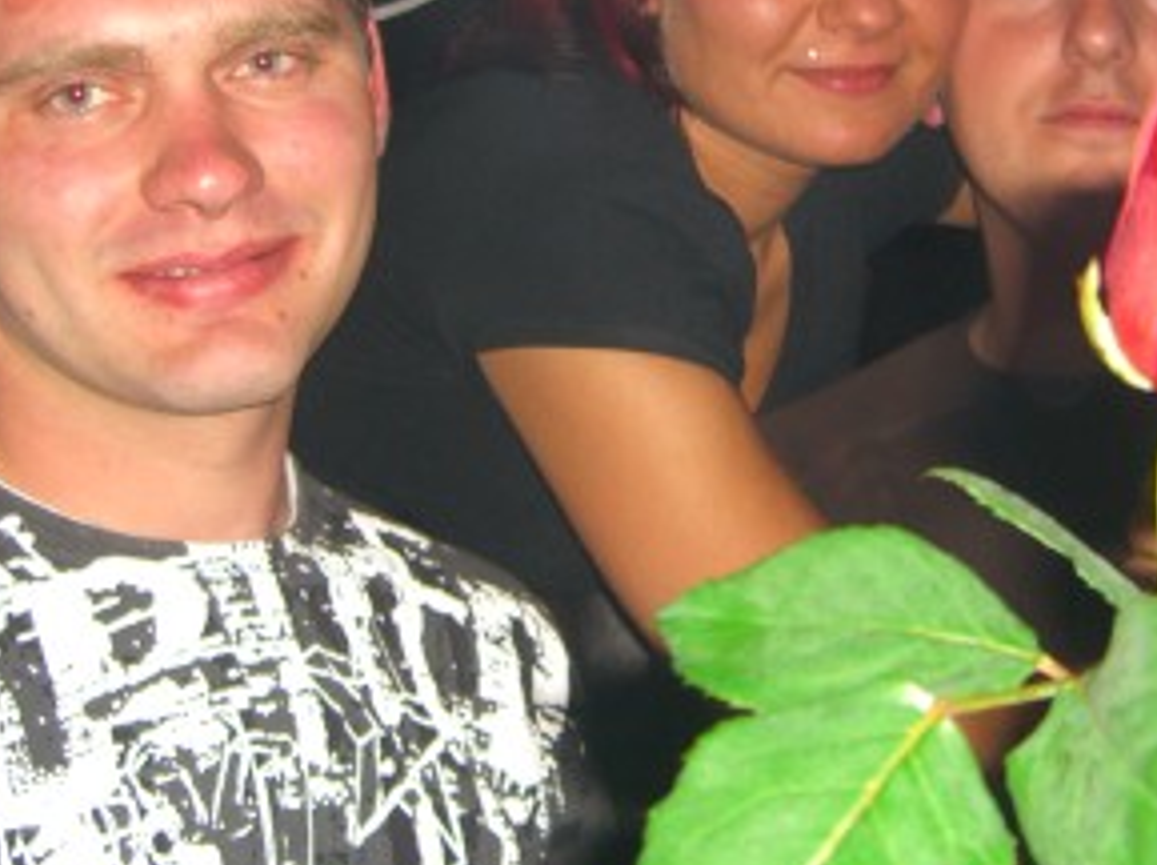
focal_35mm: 79
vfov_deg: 18.4
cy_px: 160
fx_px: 2637
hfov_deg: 24.7
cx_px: 697
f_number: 2.8
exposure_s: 1/60
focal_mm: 7.9
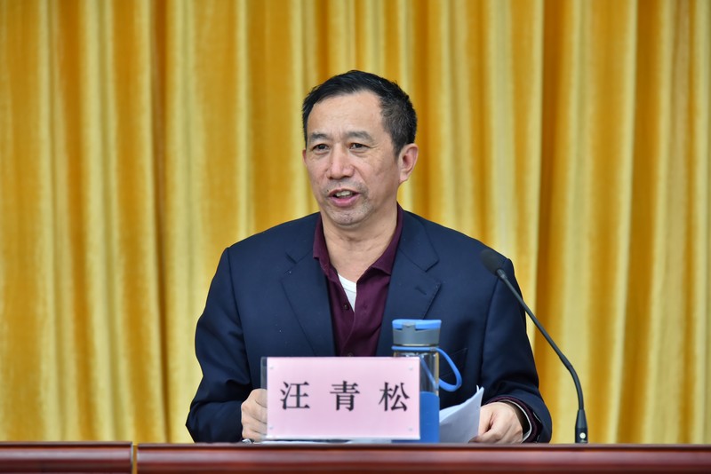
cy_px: 237
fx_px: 2371
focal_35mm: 120
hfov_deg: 17.1
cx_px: 356
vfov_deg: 11.4
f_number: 4.5
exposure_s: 1/50
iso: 1000
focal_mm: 120
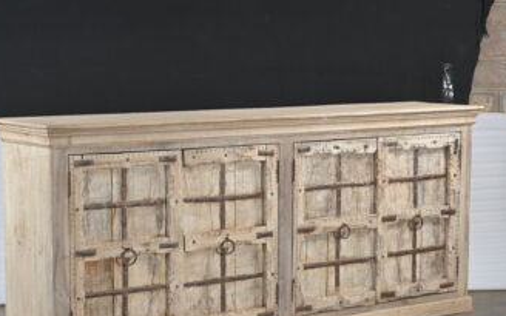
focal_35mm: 90
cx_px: 256
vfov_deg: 14.5
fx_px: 1241
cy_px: 201
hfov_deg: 23.0
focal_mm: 69
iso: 200
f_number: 6.3
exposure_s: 1/160
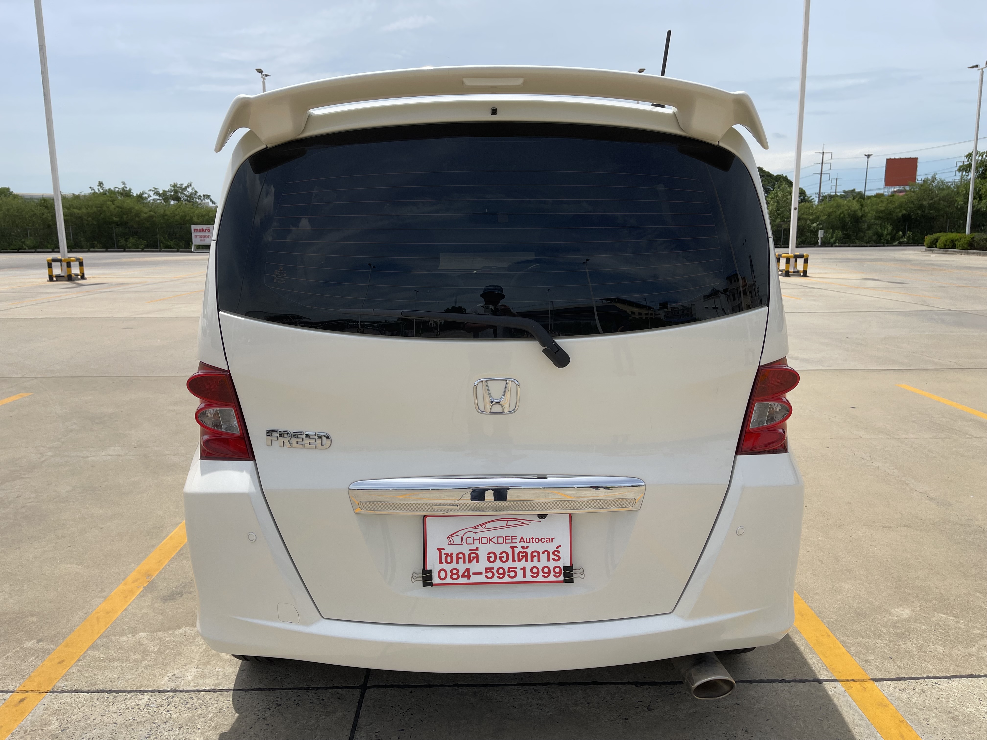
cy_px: 370
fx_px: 713
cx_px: 494
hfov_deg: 69.4
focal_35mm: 25
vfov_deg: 54.9
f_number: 1.6
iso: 32
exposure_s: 1/5376
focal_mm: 5.1
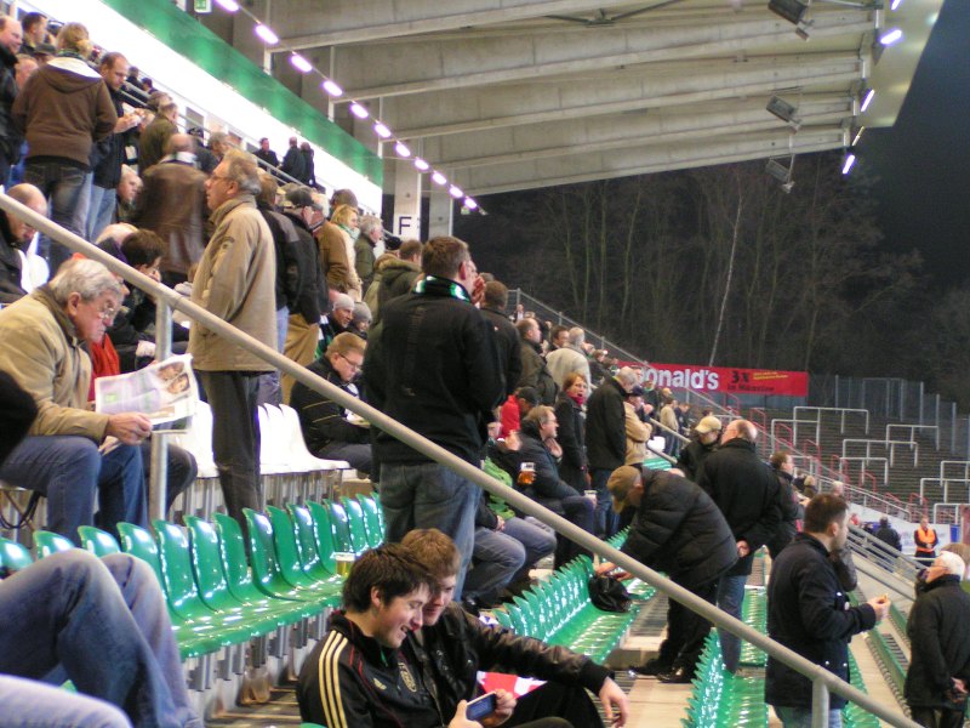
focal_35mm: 95
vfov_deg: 15.6
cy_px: 364
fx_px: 2662
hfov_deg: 20.7
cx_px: 485
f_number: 3.5
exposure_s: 1/10
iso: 200
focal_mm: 14.5
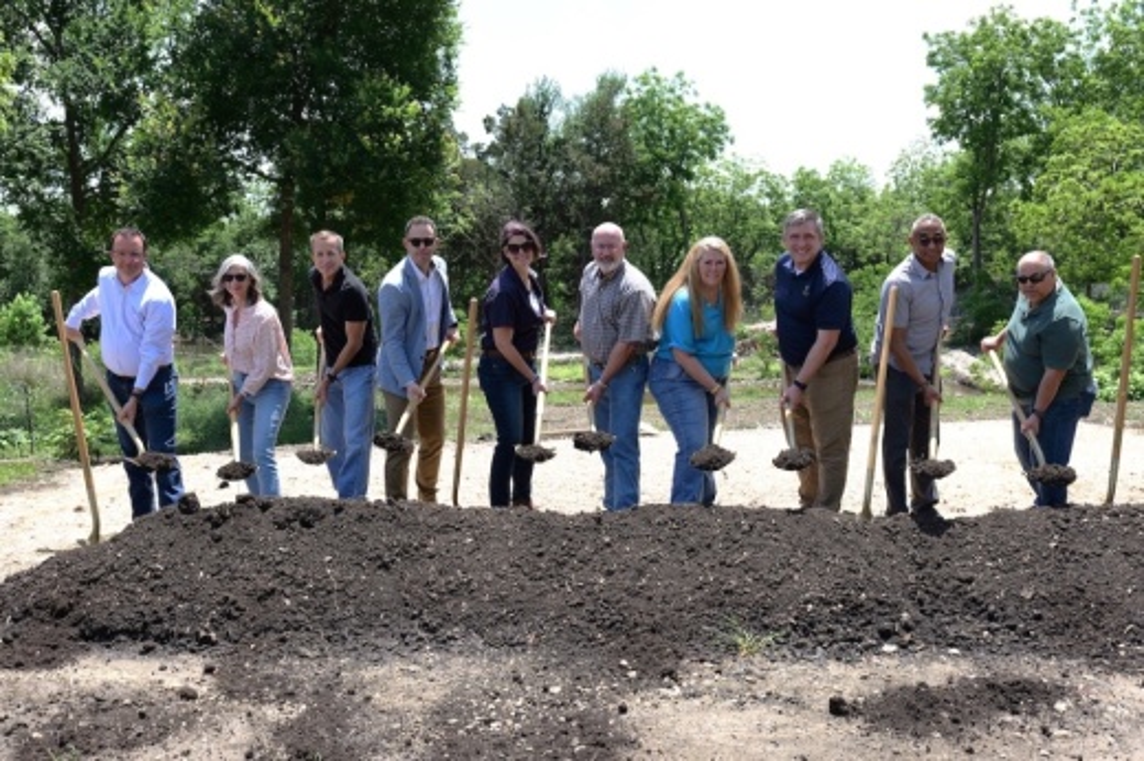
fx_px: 1143
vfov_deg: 36.8
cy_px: 380
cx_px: 572
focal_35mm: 36
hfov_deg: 53.2
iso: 100
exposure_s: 1/160
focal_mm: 36
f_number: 8
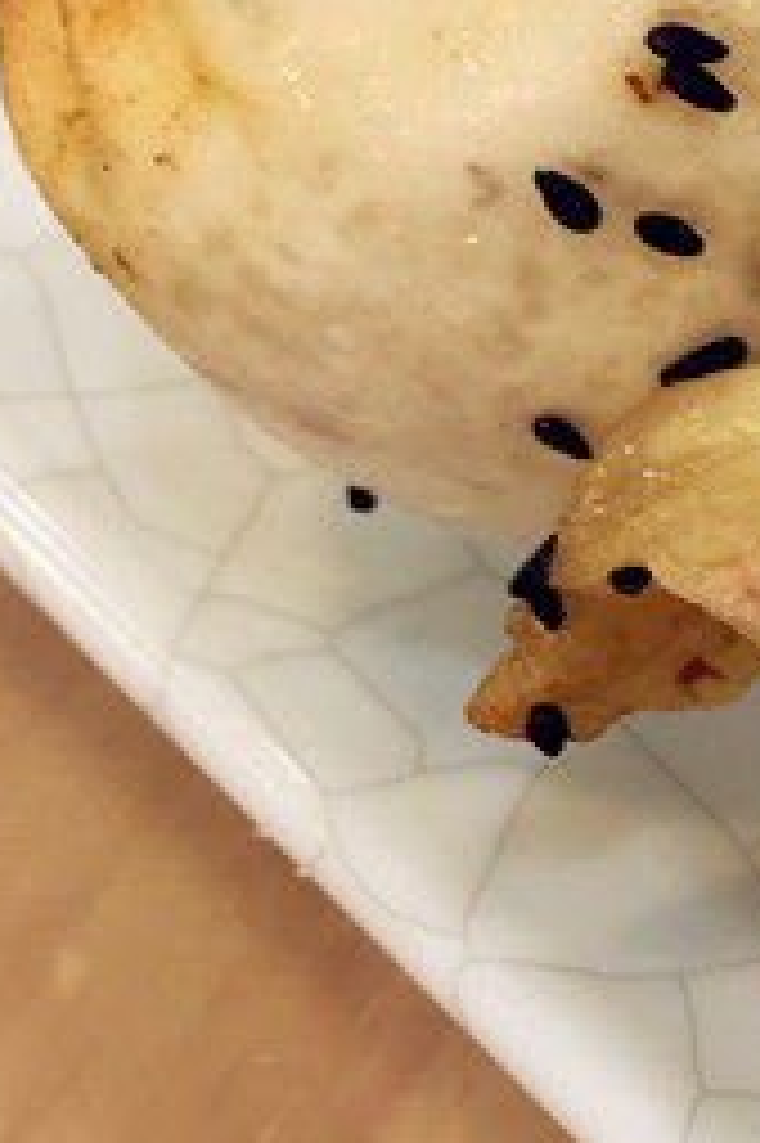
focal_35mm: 95
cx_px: 1758
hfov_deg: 11.9
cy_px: 261
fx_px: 3012
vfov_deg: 21.3
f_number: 2.2
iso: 25
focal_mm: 4.15
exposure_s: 1/50
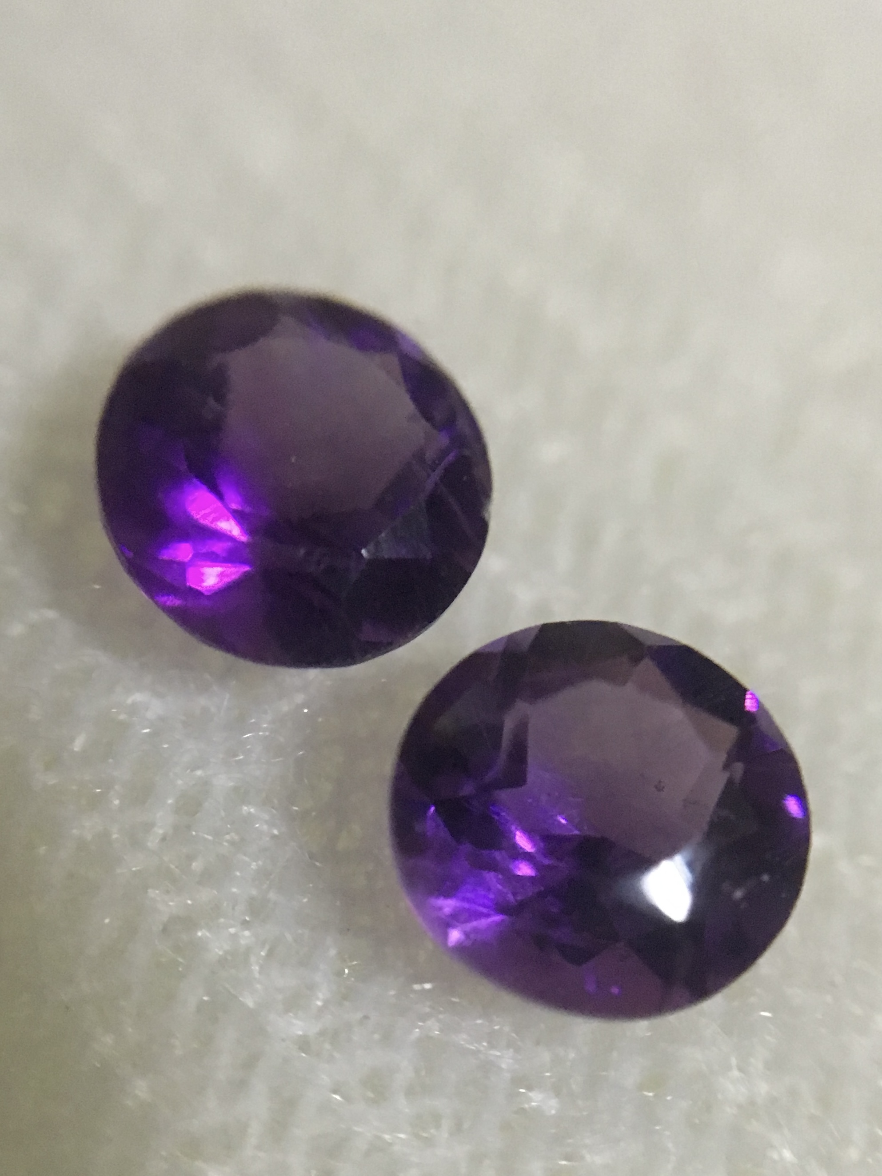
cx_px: 441
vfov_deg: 61.7
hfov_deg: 48.2
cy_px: 588
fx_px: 985
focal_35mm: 29
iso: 200
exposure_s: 1/17
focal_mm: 4.15
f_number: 2.2
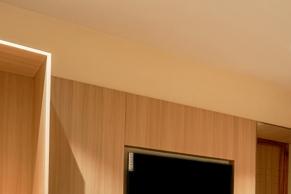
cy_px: 234
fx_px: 428
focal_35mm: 53
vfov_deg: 23.3
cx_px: 360
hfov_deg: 30.9
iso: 640
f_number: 4
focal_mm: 16
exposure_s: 1/13
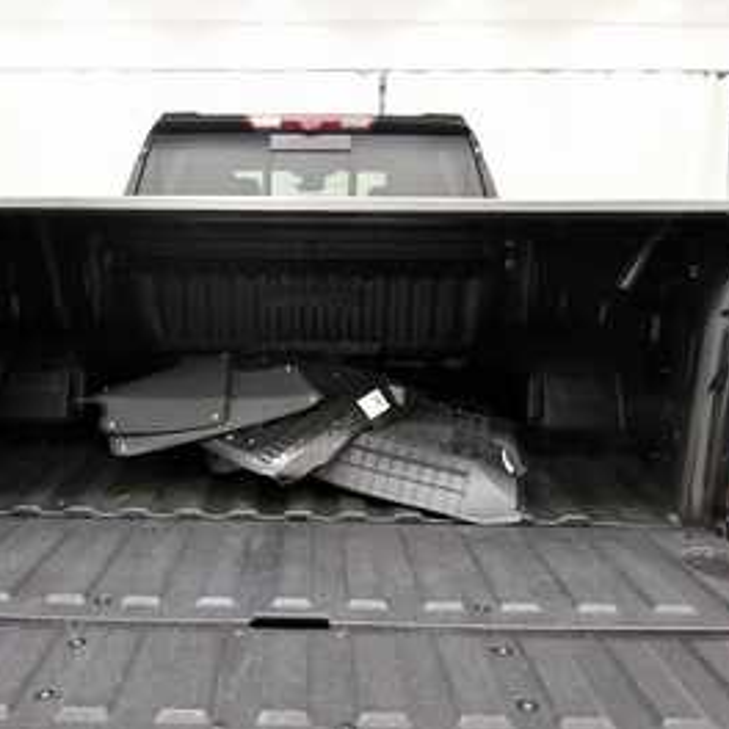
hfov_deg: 58.8
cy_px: 366
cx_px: 307
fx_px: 643
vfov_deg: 59.1
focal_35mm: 27
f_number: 5
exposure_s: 1/125
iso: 2200
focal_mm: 14
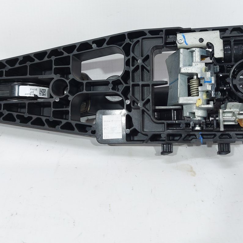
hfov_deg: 44.7
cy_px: 93
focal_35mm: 37
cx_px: 144
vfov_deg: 44.6
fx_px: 294
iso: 64
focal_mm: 5.23
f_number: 1.8
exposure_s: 1/50
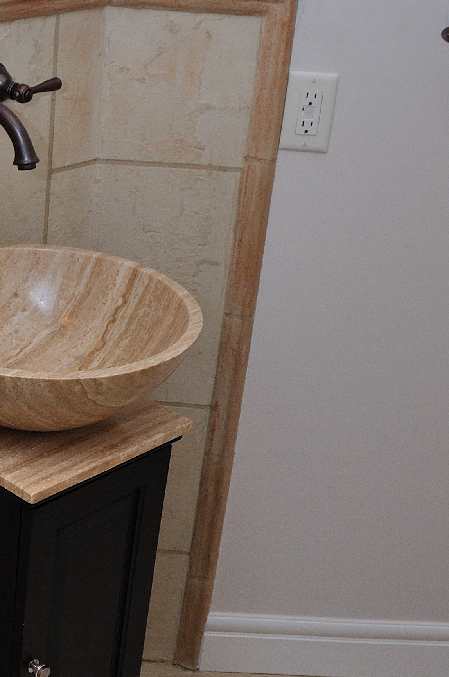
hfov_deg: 19.7
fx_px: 1256
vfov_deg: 29.7
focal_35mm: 67
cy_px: 492
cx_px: 15
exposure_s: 1/60
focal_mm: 18
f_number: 5
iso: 400
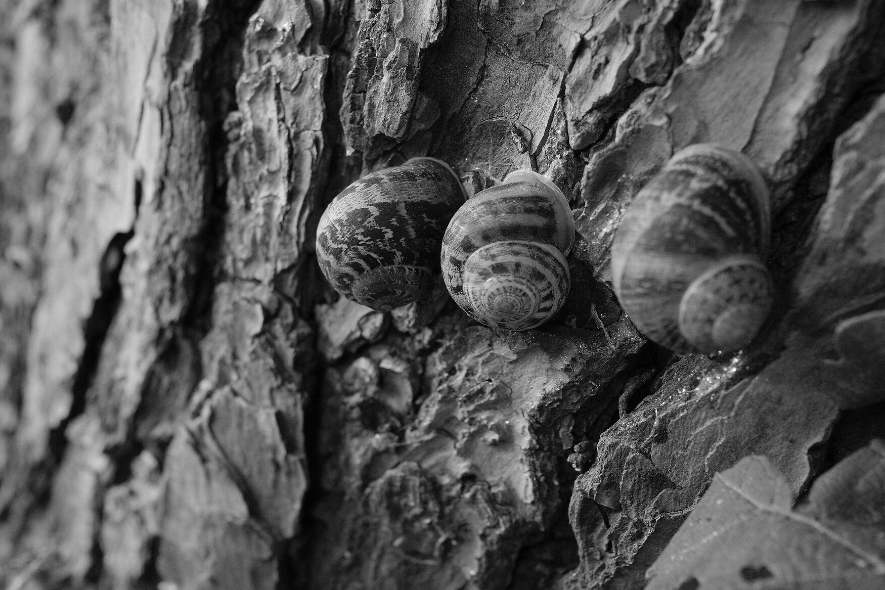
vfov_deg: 28.1
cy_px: 297
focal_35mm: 48
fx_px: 1180
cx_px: 469
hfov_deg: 41.1
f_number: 4
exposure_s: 1/240
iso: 800
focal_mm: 23
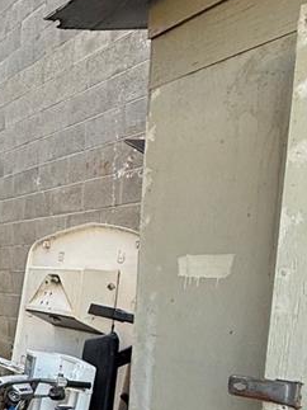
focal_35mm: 52
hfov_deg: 22.2
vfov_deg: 35.5
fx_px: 615
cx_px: -176
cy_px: 335
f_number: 2.2
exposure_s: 1/116
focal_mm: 2.22
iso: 64
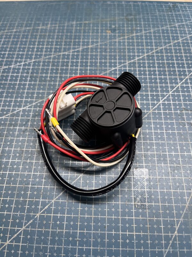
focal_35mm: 26
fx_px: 192
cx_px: 96
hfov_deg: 53.1
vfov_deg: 67.3
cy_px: 128
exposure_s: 1/60
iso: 160
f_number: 1.6
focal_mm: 5.1
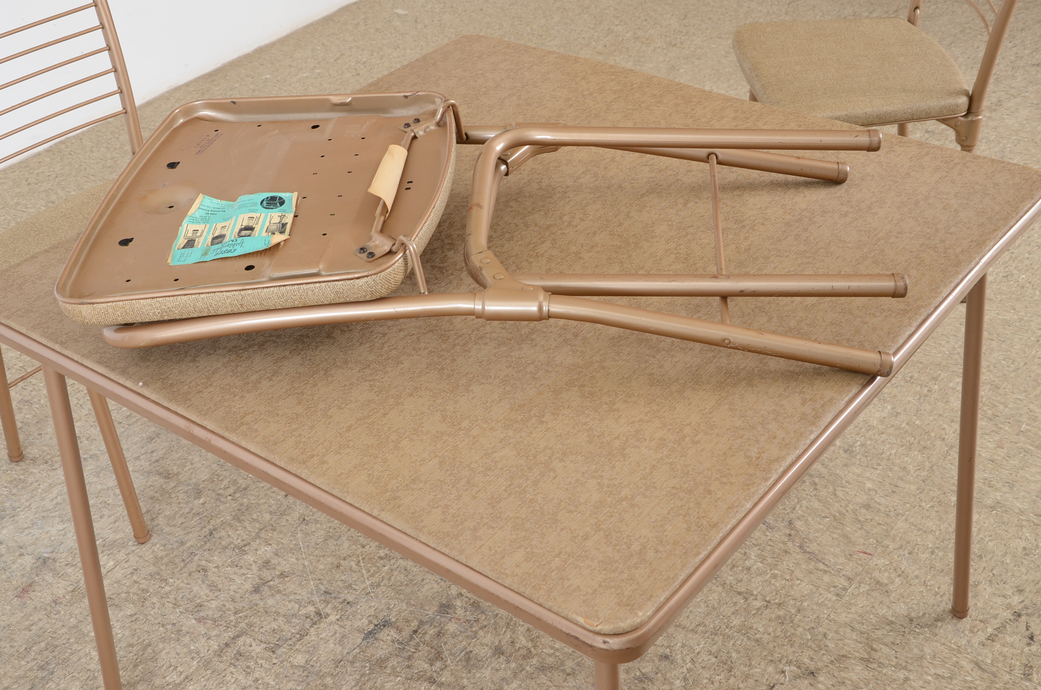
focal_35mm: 48
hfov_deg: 41.2
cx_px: 520
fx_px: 1385
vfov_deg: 28.0
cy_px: 345
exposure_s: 1/80
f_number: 9
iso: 250
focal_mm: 32
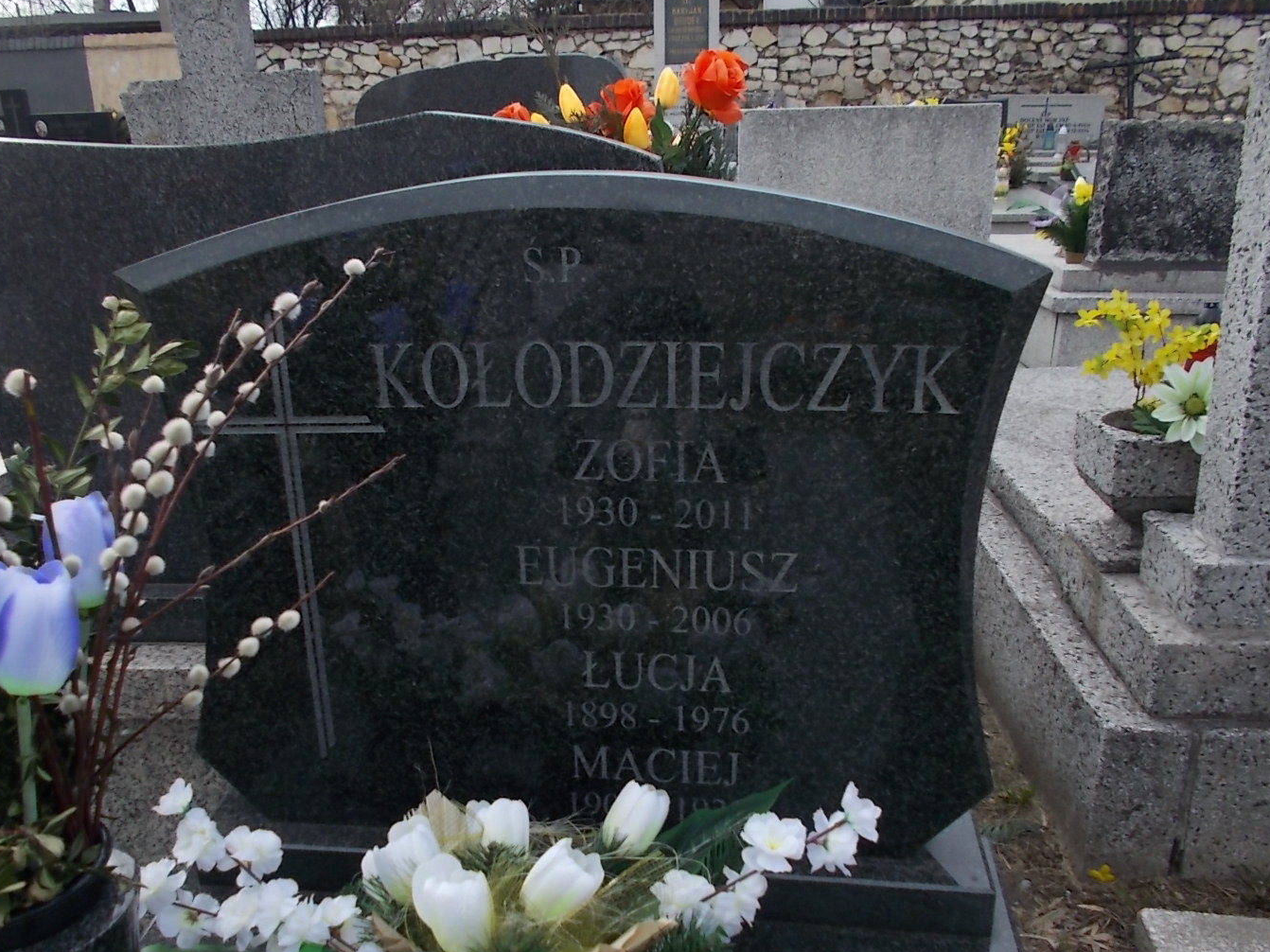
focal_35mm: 31
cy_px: 538
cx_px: 593
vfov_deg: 45.3
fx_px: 1137
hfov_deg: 58.3
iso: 80
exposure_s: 1/80
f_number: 8
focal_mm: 4.6
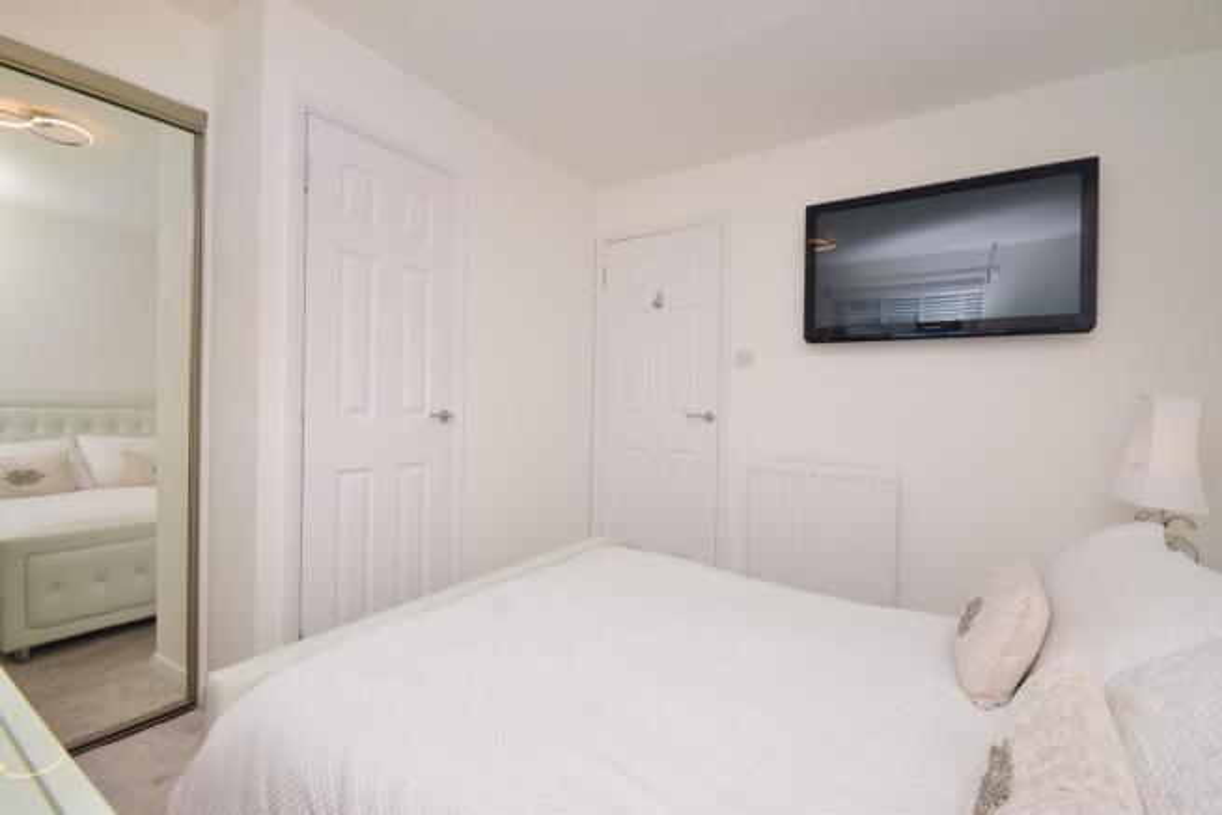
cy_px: 408
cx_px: 611
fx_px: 509
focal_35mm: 15
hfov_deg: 100.4
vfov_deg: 77.4
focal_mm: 10
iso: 800
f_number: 16
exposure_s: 1/160
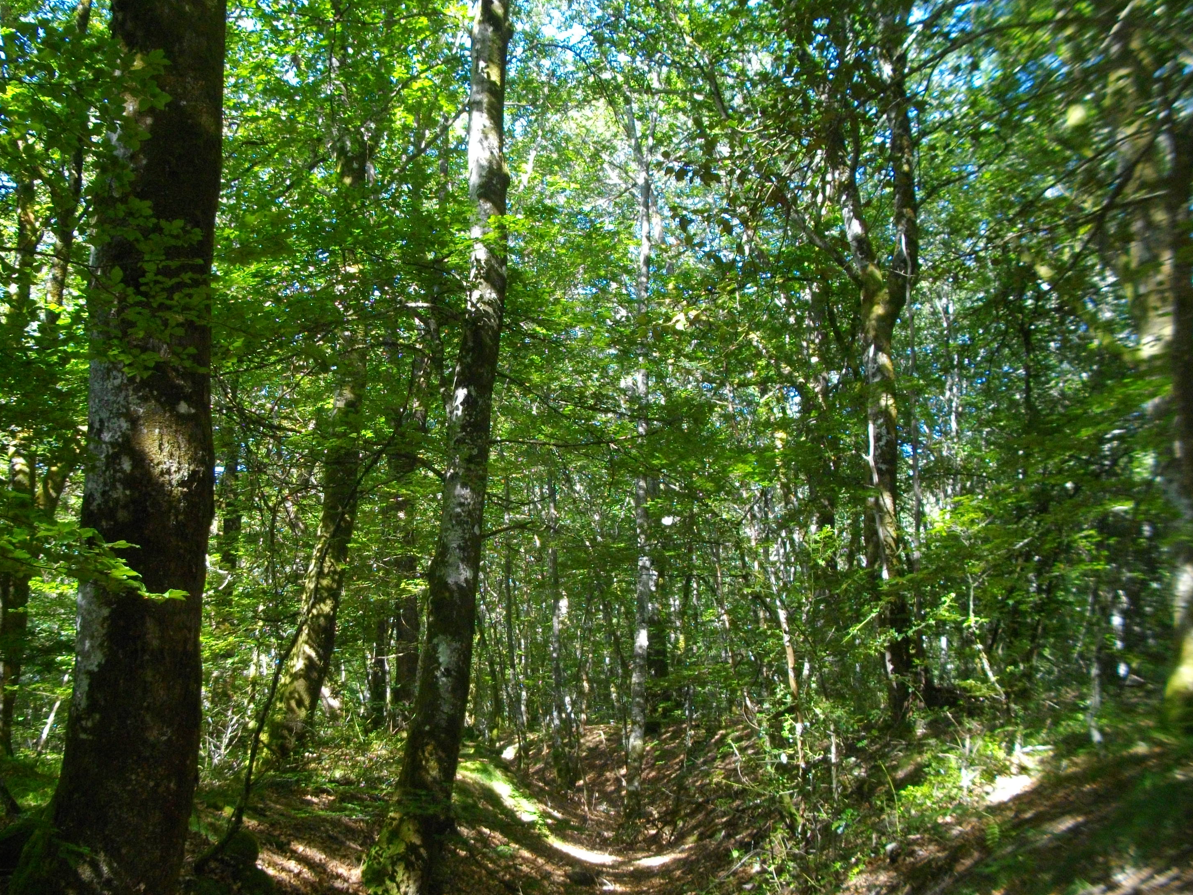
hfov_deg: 47.5
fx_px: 1344
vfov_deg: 36.8
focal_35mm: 39
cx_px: 464
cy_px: 503
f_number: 2.9
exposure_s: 1/100
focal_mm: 5.7
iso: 200
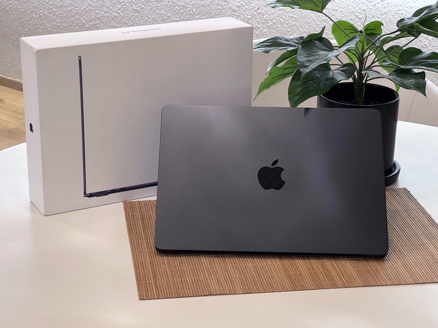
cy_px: 164
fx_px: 974
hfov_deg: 25.3
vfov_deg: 19.1
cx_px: 219
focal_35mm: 77
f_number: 2.8
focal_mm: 9
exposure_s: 1/60
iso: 250
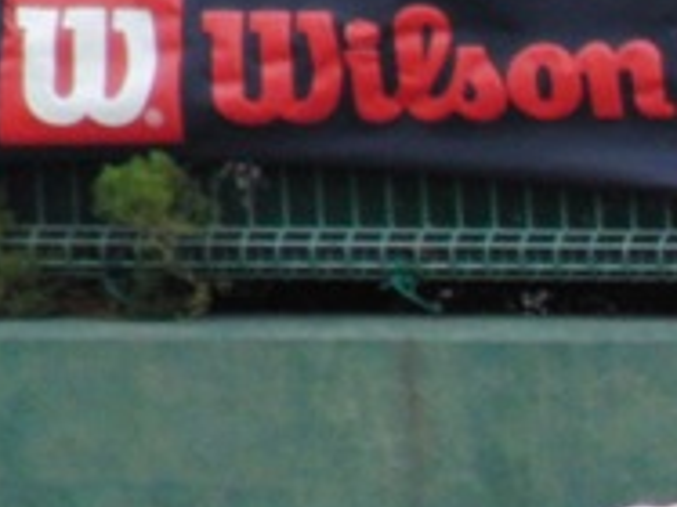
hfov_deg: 1.1
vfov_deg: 0.8
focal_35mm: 1782
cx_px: 945
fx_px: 34829
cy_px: 235
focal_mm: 92
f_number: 4.5
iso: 200
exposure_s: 1/800
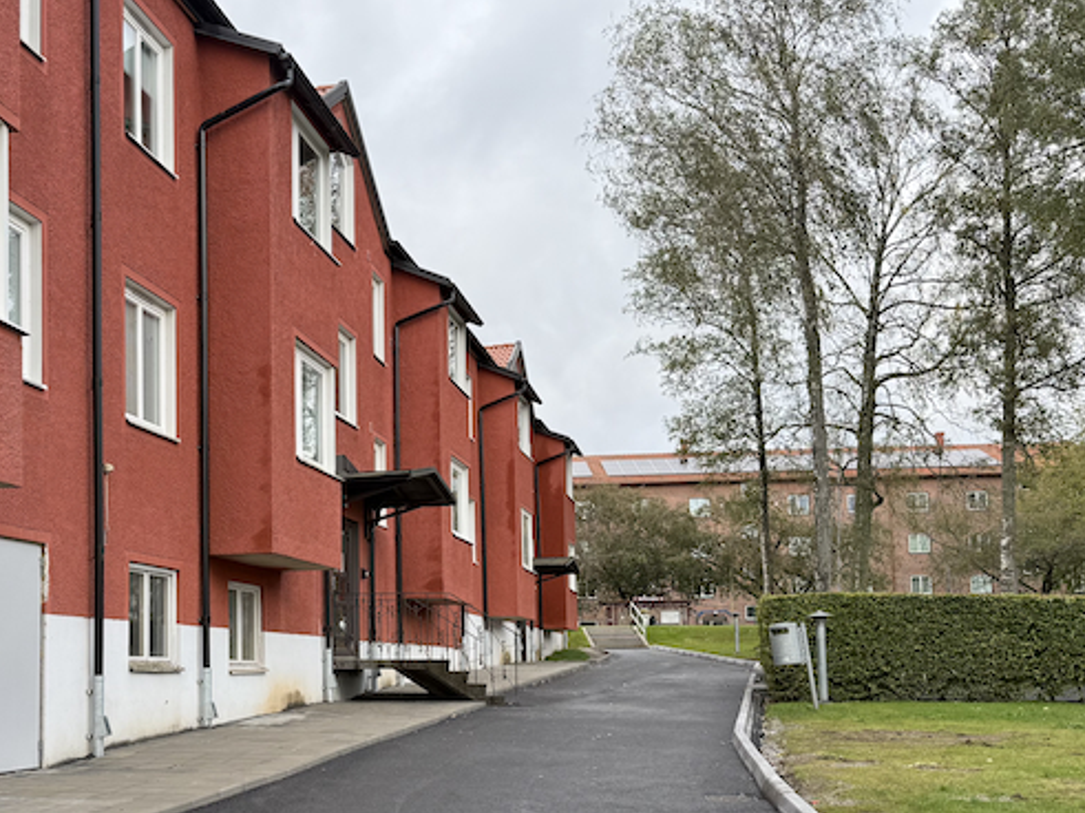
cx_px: 292
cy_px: 567
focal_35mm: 44
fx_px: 1379
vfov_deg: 32.5
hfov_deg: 41.9
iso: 80
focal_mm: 6.76
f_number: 1.78
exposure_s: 1/1075
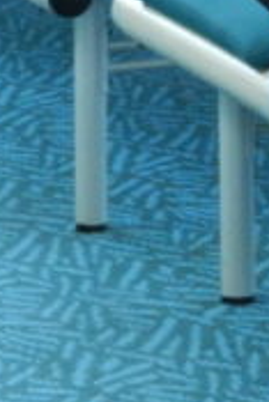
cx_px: 858
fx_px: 3792
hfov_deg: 3.9
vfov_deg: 6.1
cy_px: 76
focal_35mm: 339
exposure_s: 1/125
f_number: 4.6
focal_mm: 12.3
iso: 640
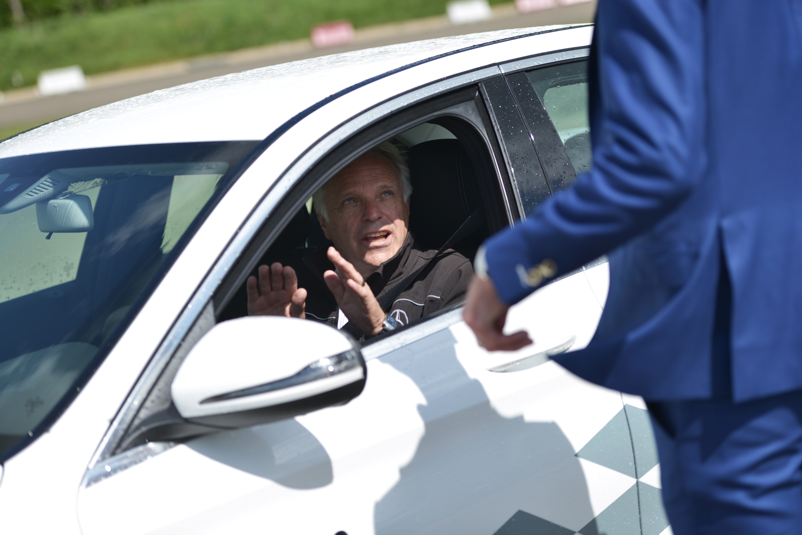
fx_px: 1916
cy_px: 268
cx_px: 401
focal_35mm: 86
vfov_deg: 15.9
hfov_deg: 23.6
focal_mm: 86
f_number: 2.8
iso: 80
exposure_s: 1/1600
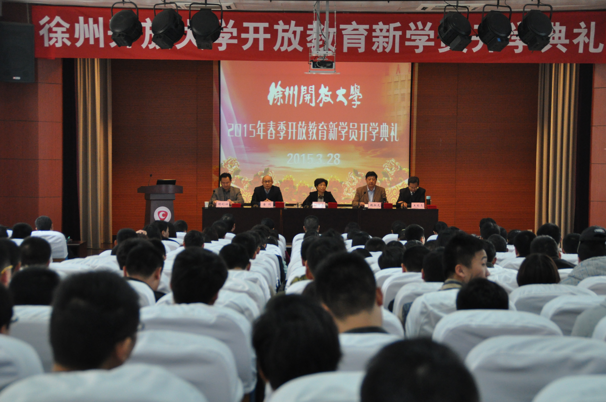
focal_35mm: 84
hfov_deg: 24.2
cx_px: 303
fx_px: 1412
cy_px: 201
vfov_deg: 16.2
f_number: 5
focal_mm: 56
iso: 1600
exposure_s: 1/125
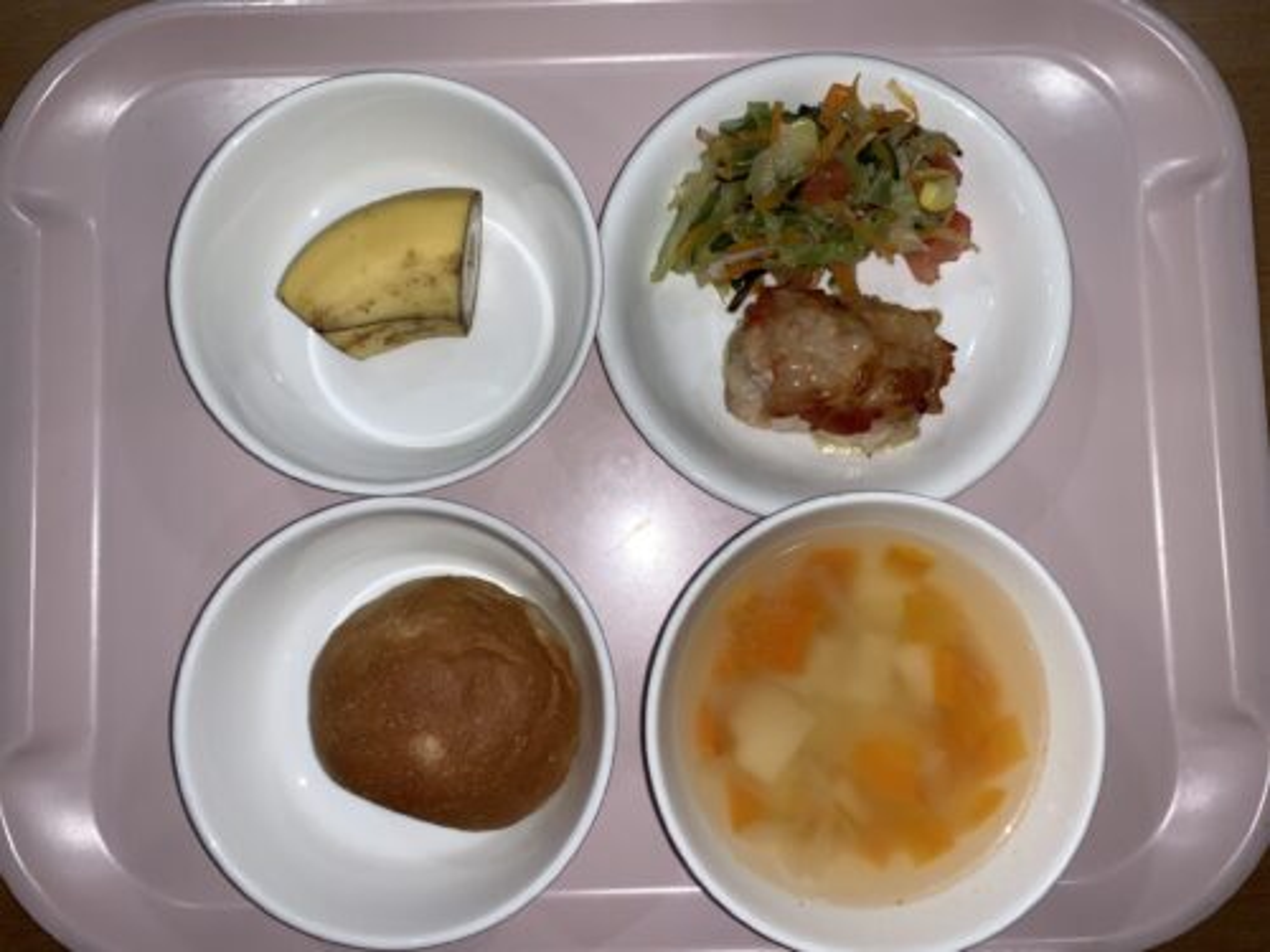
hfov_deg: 67.3
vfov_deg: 53.1
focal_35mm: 26
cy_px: 476
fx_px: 954
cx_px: 635
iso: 25
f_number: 1.8
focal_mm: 4.25
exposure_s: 1/195
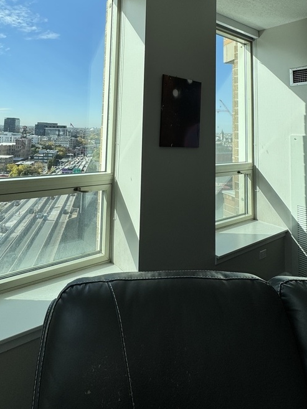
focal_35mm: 23
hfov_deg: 58.4
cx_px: 121
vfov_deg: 69.2
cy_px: 104
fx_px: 272
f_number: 2.2
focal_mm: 2.22
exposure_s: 1/1395
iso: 40
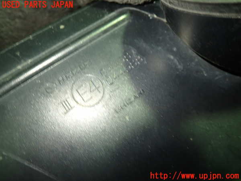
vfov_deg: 46.8
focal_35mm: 30
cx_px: 120
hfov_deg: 60.0
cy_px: 90
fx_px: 209
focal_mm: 5.4
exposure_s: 1/30
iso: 320
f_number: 2.3
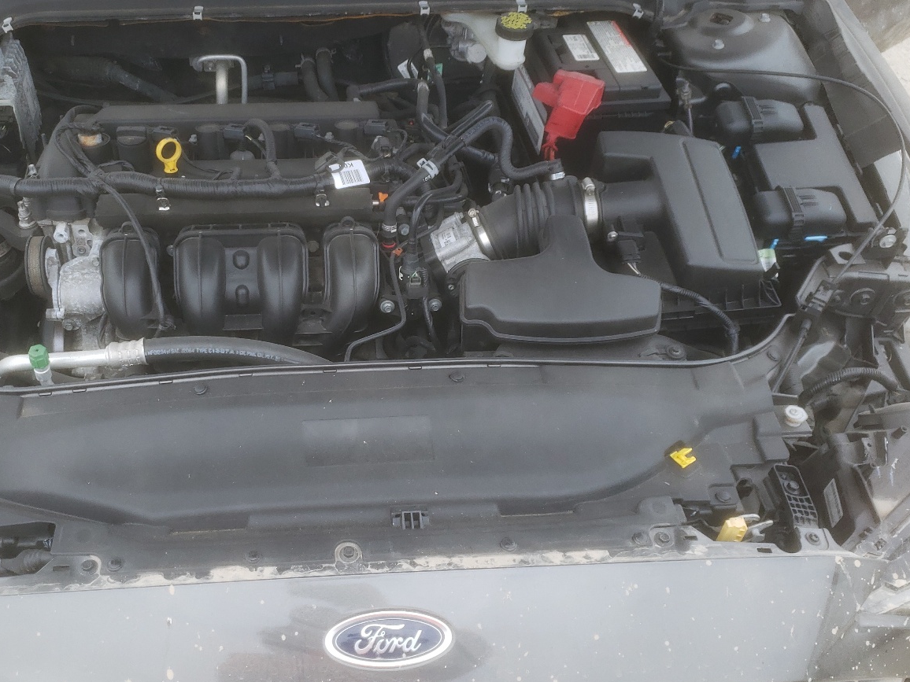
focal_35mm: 36
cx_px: 338
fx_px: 946
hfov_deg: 50.8
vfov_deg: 39.7
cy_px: 346
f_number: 1.5
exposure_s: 1/222
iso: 50
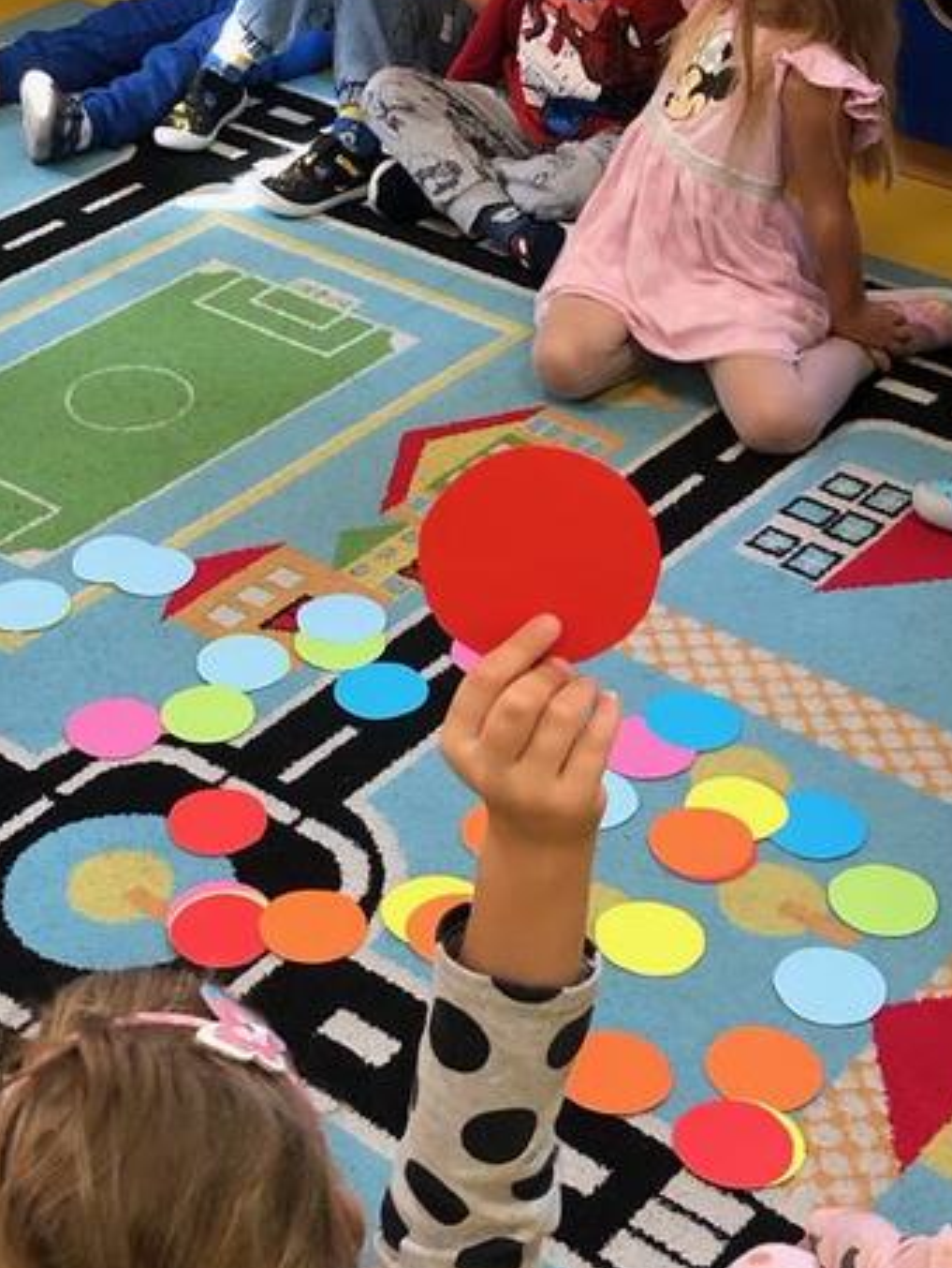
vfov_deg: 28.9
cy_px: 537
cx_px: 323
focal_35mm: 67
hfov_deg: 21.9
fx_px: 2453
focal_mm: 3.99
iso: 160
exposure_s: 1/100
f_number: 1.8
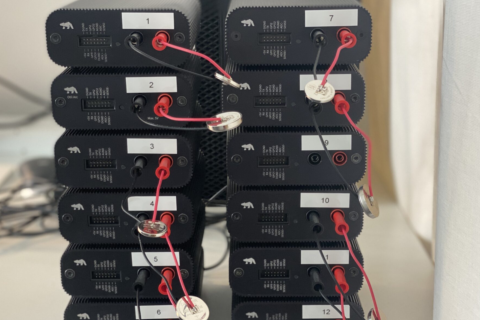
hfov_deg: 31.9
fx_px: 840
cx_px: 226
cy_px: 177
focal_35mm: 63
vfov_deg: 21.6
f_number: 2
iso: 250
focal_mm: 6
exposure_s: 1/33
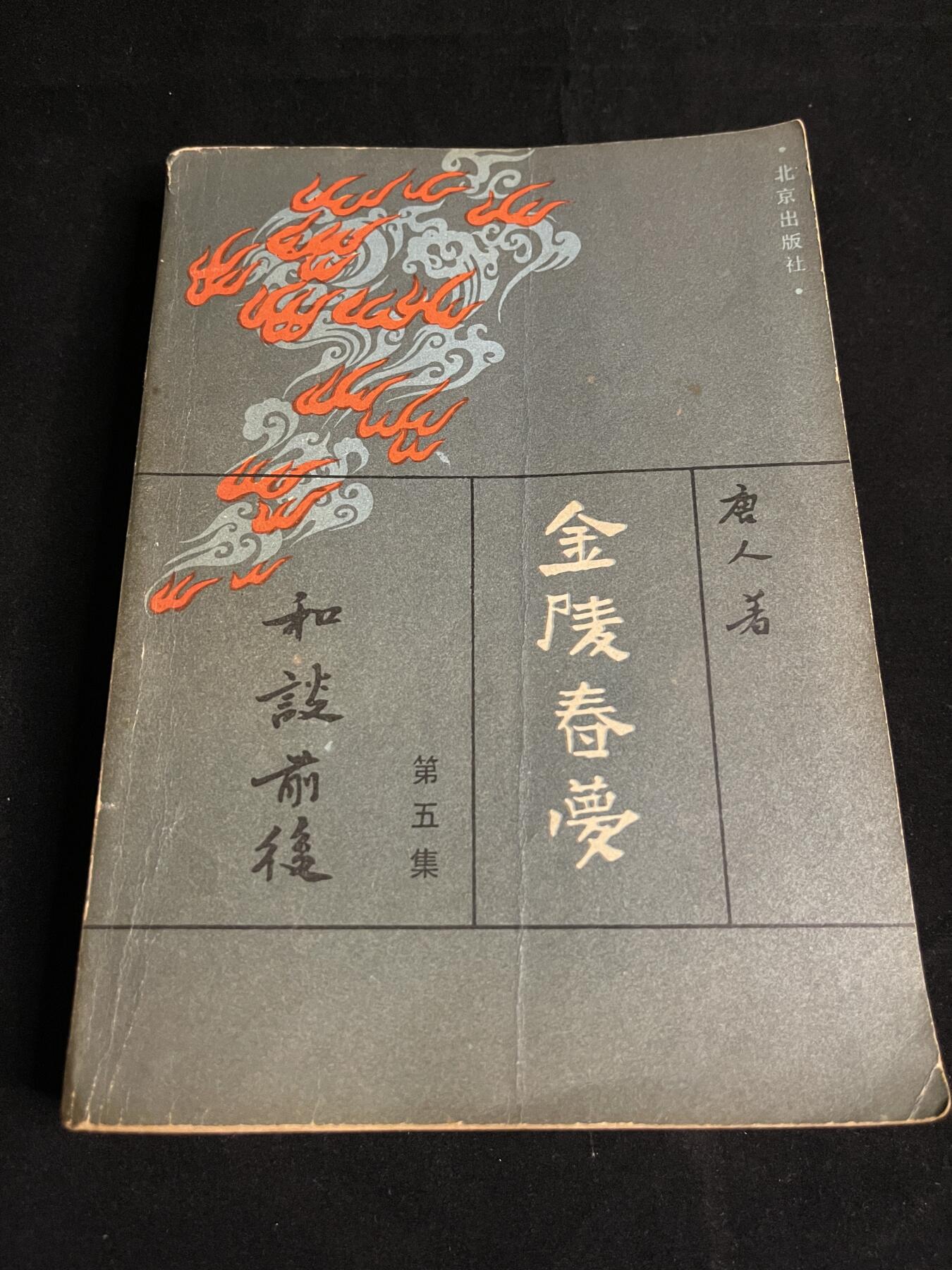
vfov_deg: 69.4
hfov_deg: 54.9
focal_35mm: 25
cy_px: 635
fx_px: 917
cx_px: 476
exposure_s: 1/49
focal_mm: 5.1
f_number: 1.6
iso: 500
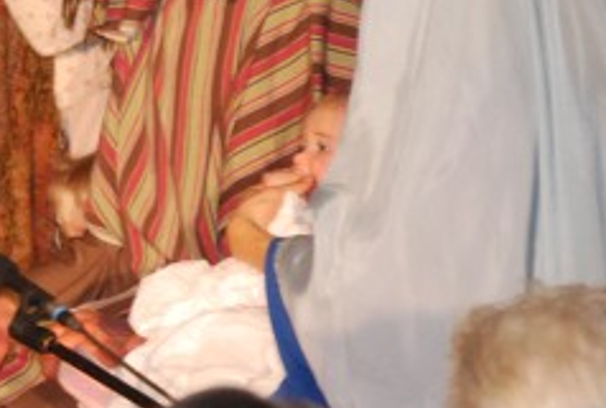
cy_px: 18
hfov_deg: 4.3
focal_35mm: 479
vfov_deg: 2.9
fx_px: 8081
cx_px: -508
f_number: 4.5
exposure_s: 1/60
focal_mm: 85
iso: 1000
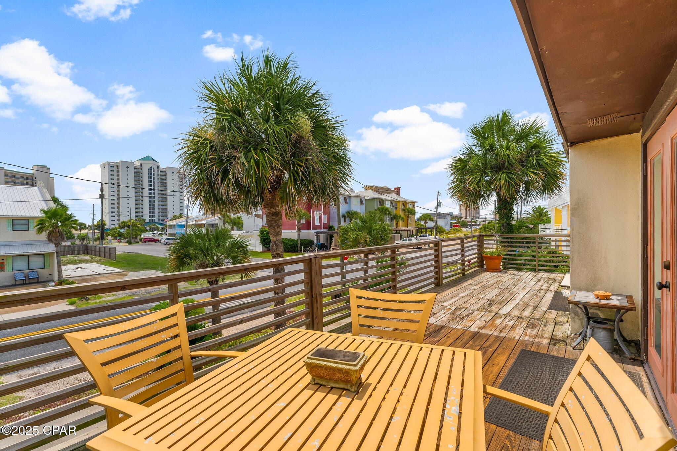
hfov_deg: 97.1
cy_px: 226
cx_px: 338
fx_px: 299
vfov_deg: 74.1
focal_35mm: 16
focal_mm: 15.9
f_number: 8
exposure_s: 1/640
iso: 400
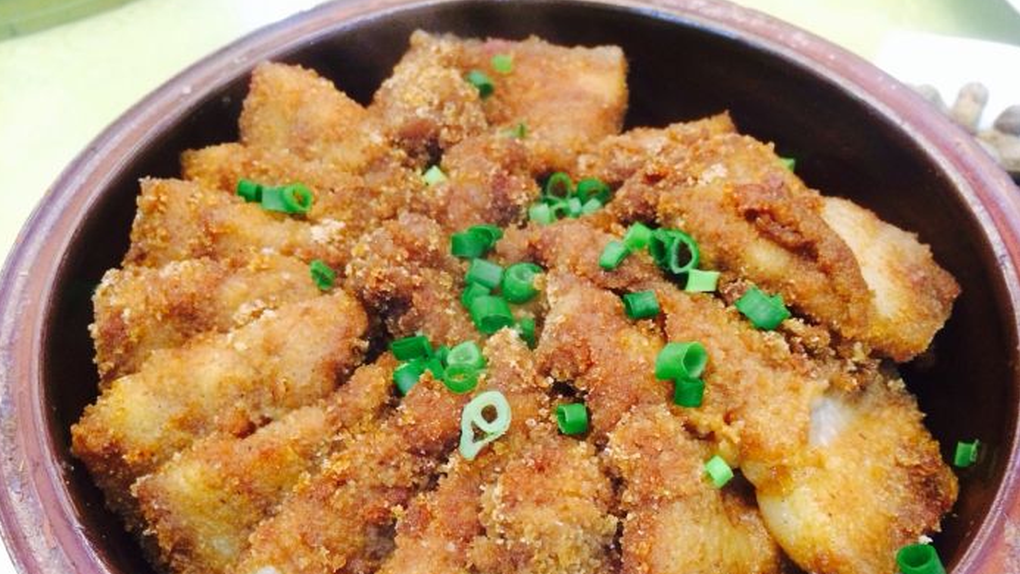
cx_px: 508
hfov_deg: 59.5
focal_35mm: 33
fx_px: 893
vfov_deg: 35.4
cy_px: 370
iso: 320
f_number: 2.2
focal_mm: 4.12
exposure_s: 1/20
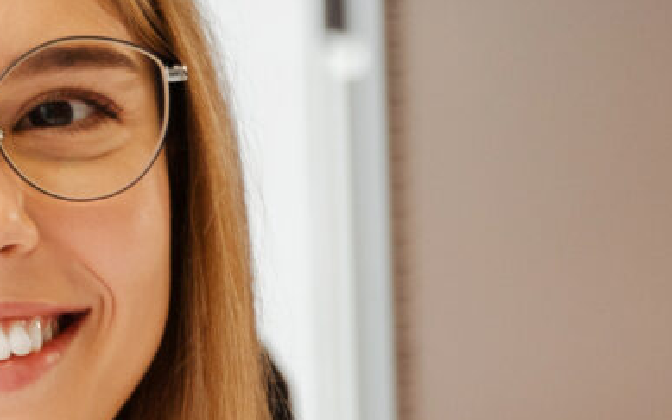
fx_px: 4907
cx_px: 1176
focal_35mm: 268
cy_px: 1015
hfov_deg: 7.6
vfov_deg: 4.8
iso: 250
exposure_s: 1/250
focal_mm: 40
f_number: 2.8
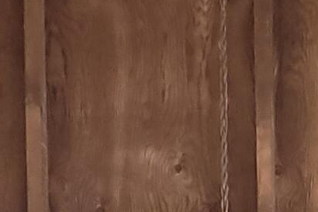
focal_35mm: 198
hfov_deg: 10.1
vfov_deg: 6.2
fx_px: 1748
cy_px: 697
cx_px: 455
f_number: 1.8
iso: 80
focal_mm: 5.4
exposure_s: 1/60
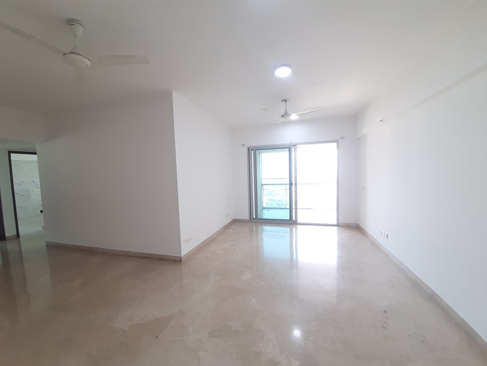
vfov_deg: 89.9
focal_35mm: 13
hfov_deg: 106.2
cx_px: 244
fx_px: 183
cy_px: 183
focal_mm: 1.42
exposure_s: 1/50
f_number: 2.2
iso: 64
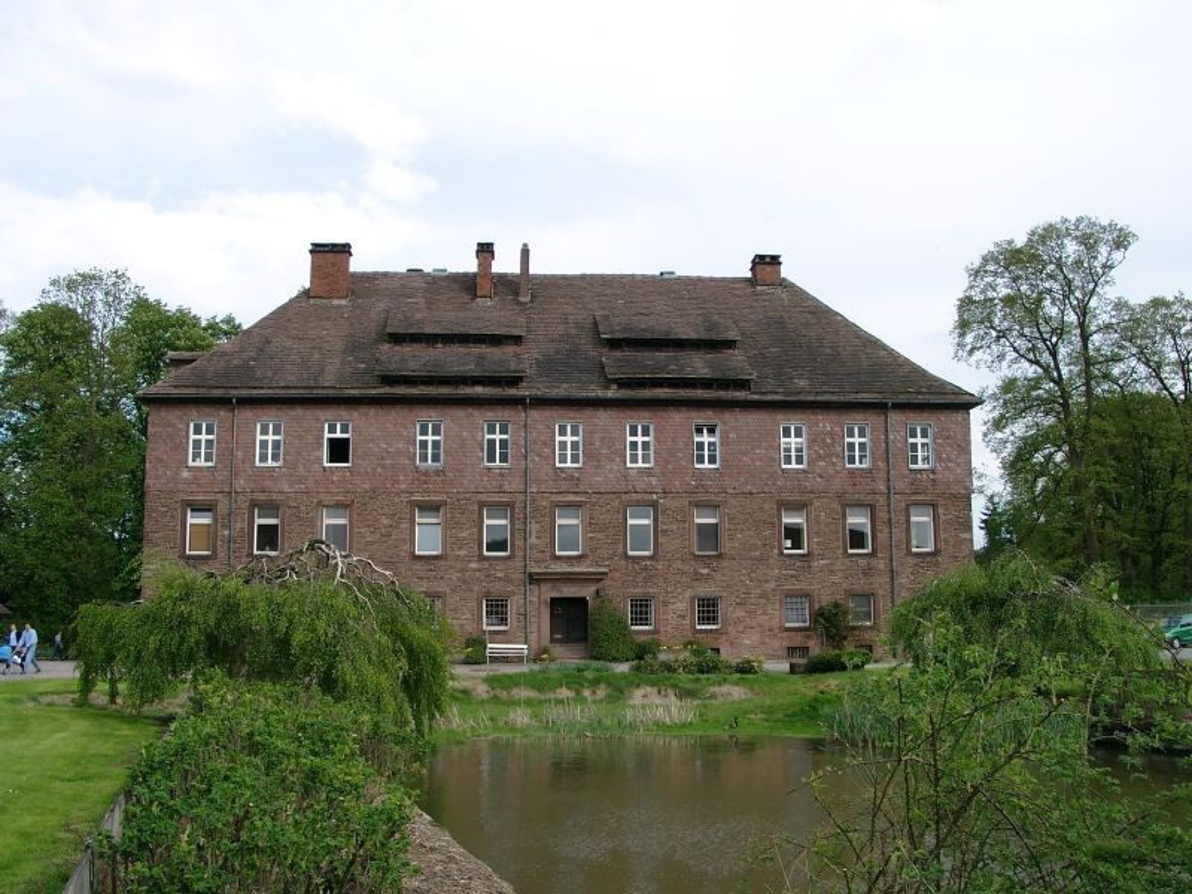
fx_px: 1171
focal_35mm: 34
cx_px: 596
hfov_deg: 54.0
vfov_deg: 41.8
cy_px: 447
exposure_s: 1/448
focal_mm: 7.13
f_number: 4
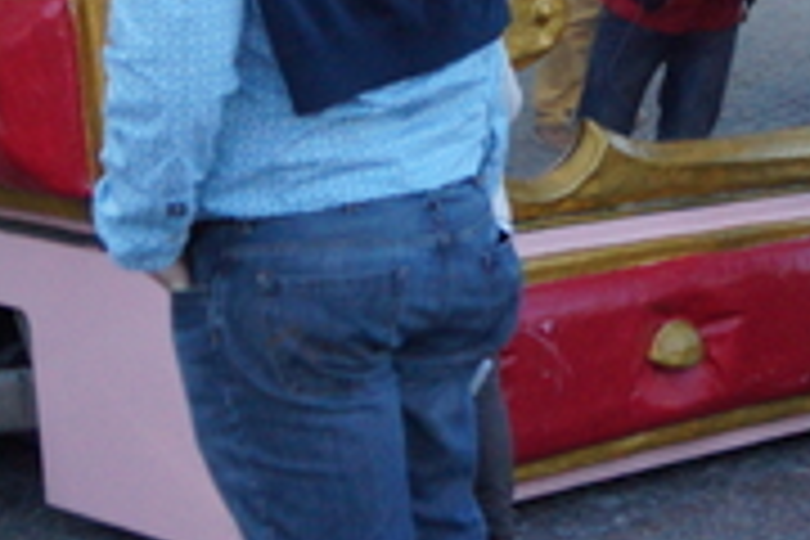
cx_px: 1022
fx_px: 2475
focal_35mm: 110
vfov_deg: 12.3
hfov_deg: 17.5
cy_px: -4
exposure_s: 1/2000
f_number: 4
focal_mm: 22
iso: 1600
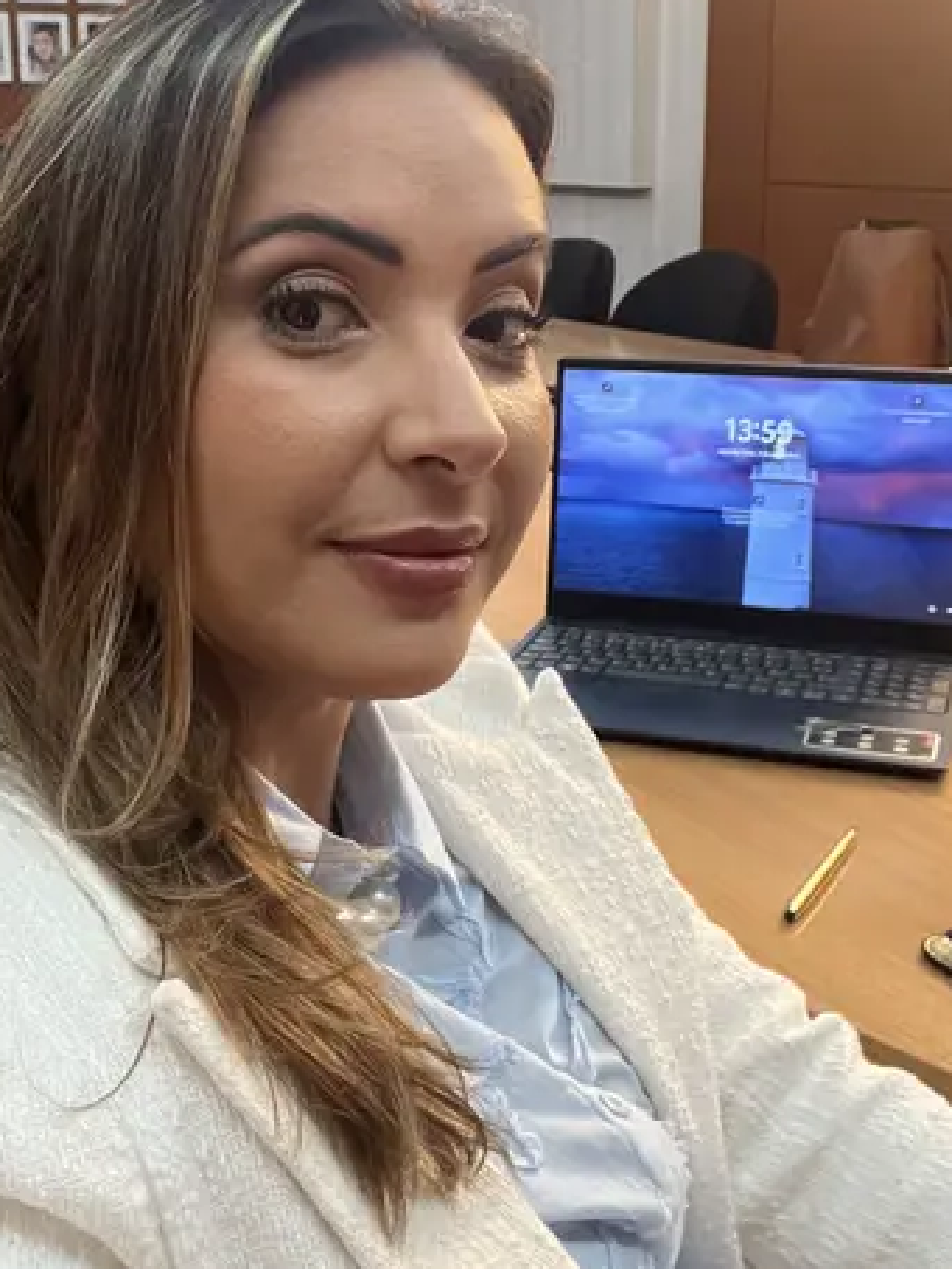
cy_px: 471
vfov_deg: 41.7
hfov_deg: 32.1
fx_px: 1649
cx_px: 398
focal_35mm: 45
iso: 320
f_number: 2.2
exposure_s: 1/40
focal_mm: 2.71
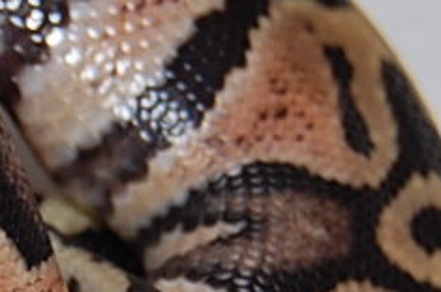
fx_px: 4000
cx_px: -236
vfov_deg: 4.2
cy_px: 322
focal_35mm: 327
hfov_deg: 6.2
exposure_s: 1/60
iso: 220
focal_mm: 34
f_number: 4.5
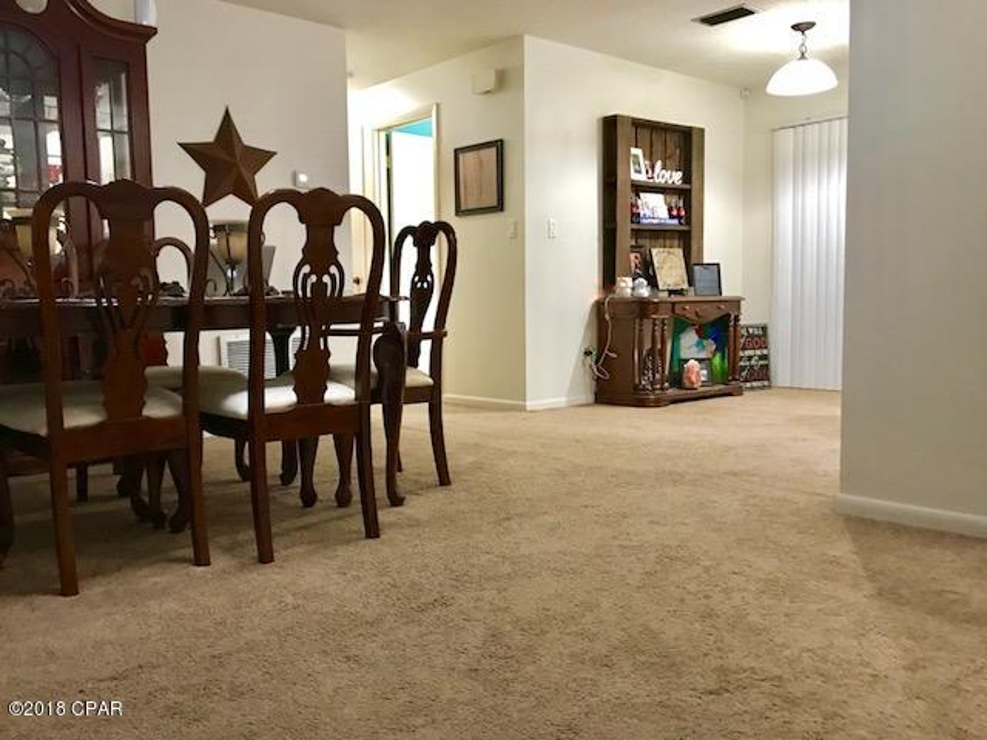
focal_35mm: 28
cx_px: 494
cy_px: 370
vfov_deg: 49.7
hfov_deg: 63.4
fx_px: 798
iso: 100
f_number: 1.8
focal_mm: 3.99
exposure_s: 1/12
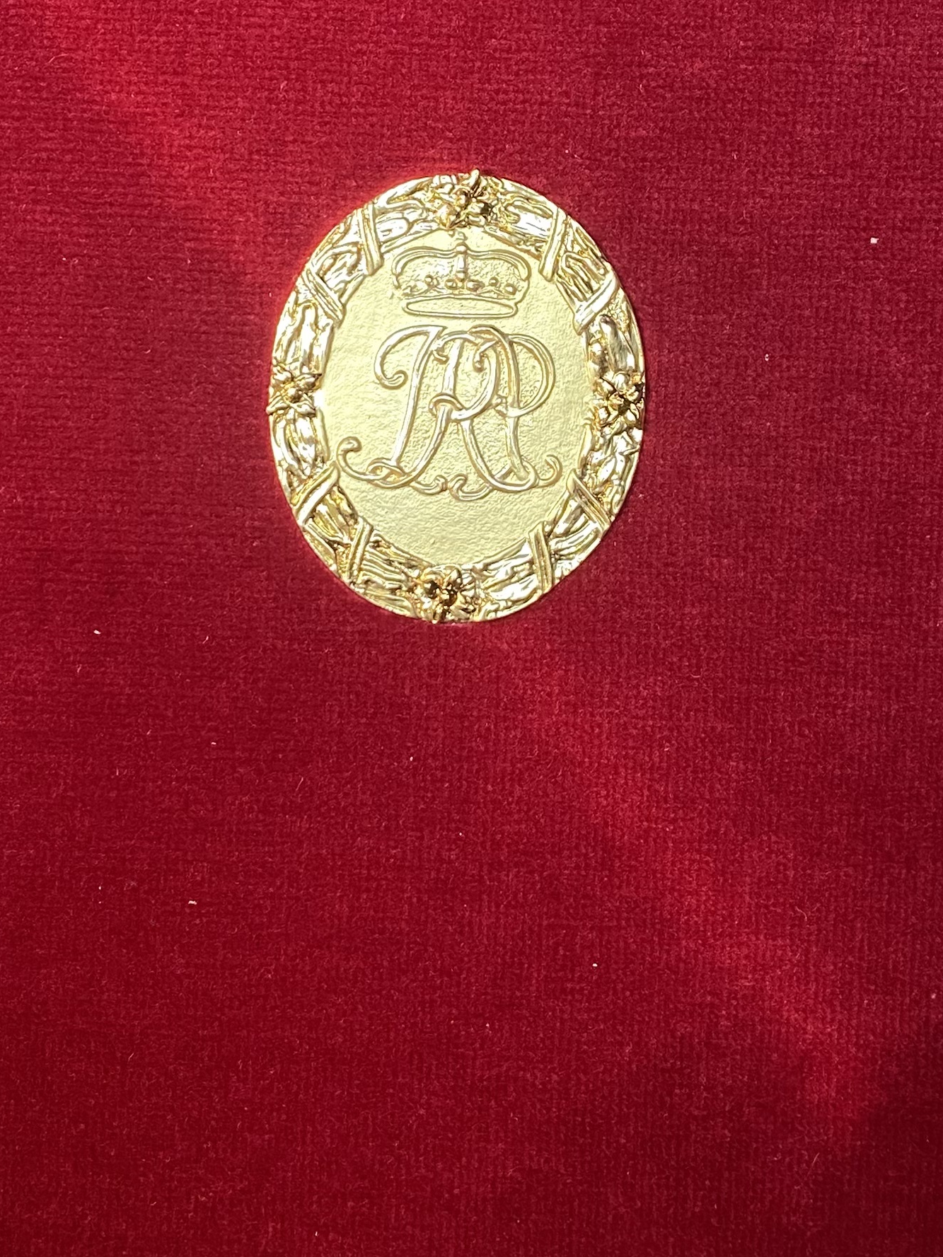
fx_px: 2143
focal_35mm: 59
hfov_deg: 24.8
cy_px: 468
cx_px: 449
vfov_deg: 32.5
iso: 125
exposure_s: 1/97
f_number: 1.8
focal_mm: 4.25
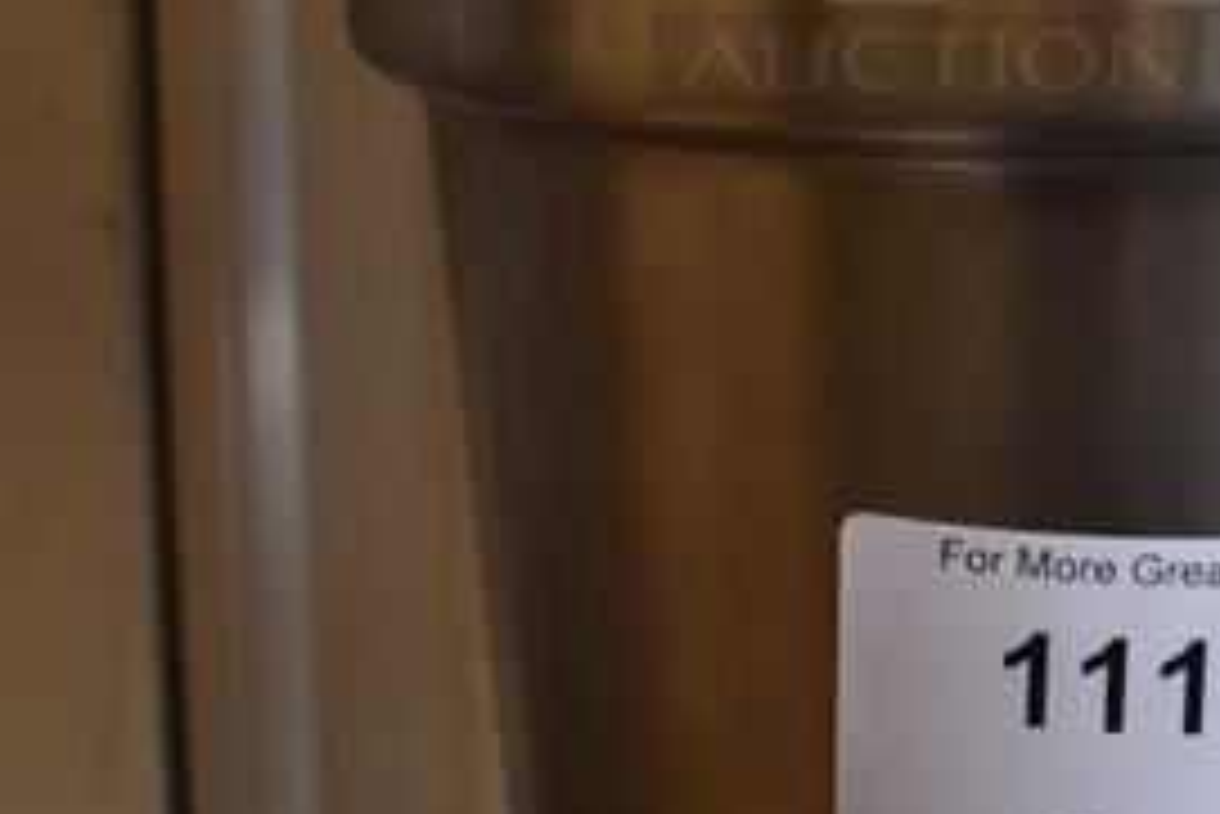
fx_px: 3085
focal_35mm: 91
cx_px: 1152
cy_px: -128
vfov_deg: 14.6
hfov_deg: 21.7
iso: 500
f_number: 3.5
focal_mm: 18
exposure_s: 1/250
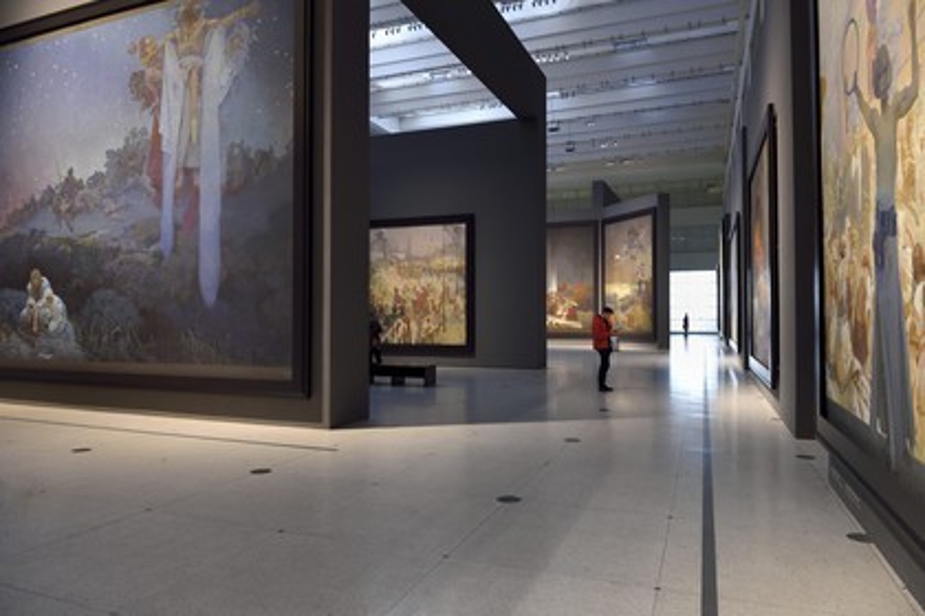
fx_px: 617
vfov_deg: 53.1
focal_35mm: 24
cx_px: 462
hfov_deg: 73.7
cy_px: 308
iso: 1600
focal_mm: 24
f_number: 5.6
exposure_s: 1/13
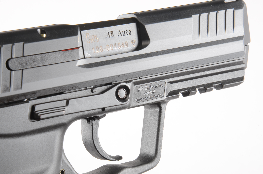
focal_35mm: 158
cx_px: 132
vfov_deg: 8.7
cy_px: 87
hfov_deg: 13.1
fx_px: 1148
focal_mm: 105
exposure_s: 1/160
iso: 160
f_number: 22
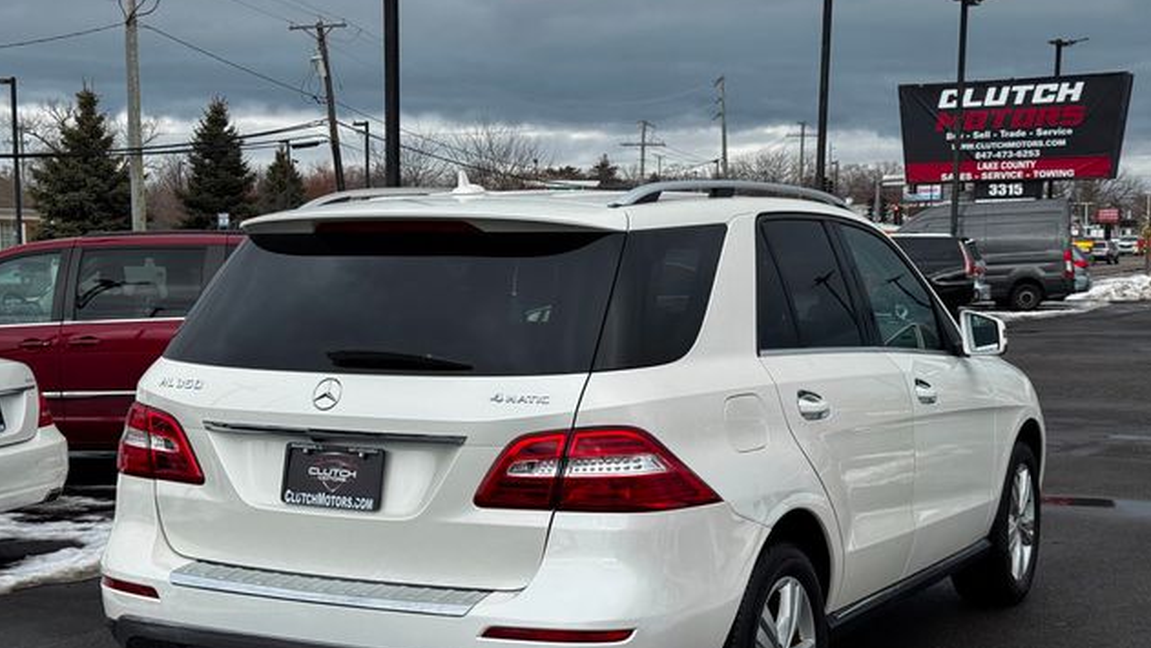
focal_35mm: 53
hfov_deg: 39.2
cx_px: 578
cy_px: 413
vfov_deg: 22.6
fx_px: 1618
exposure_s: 1/1923
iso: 64
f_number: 1.78
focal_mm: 6.76
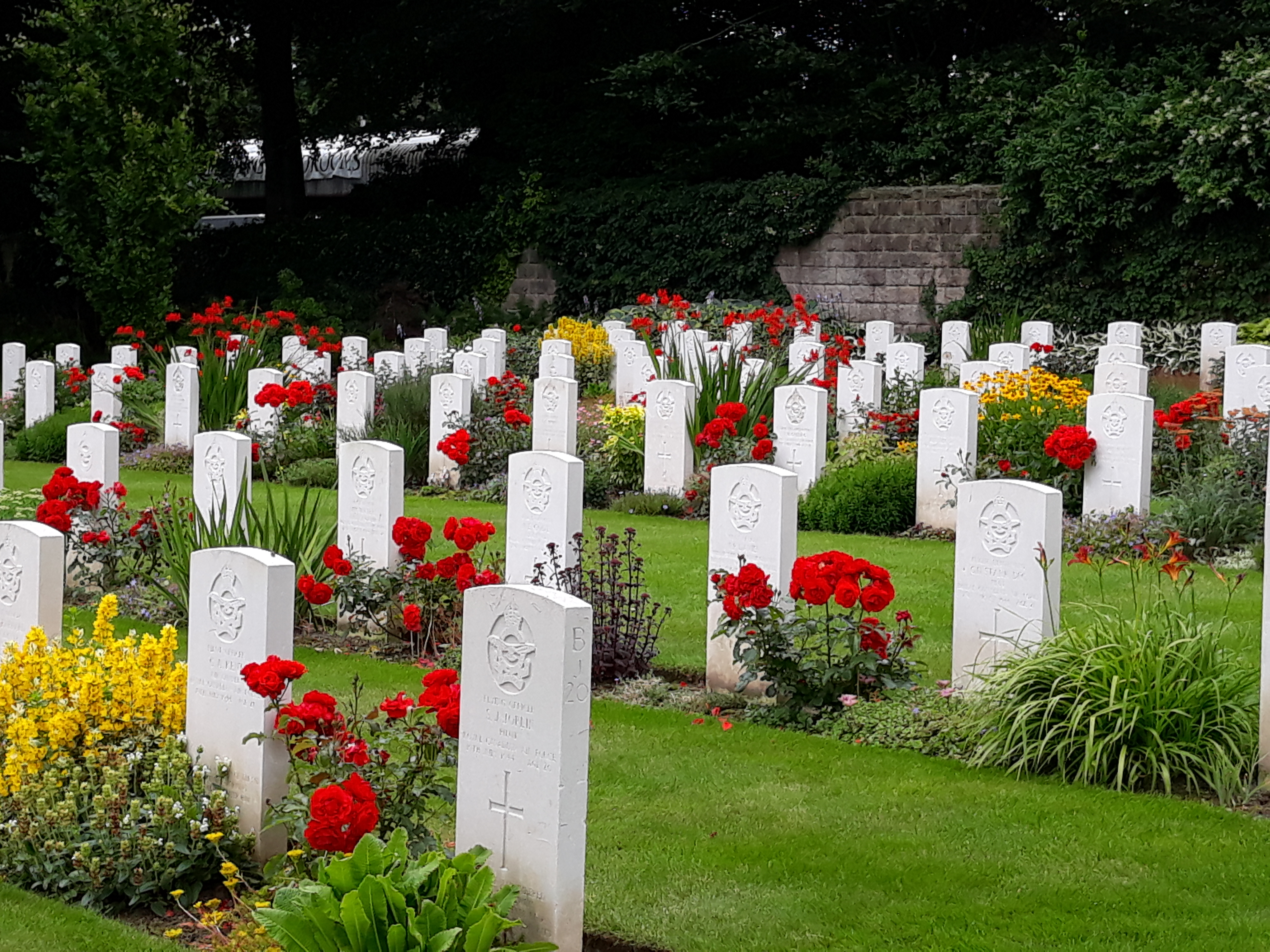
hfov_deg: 65.3
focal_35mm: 27
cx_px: 635
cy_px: 476
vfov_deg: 51.4
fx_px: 991
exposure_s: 1/428
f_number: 1.7
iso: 40
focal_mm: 3.71
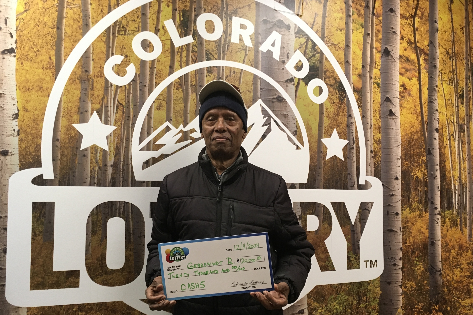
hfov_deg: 60.3
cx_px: 237
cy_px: 178
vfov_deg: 42.2
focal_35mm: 31
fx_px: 407
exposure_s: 1/30
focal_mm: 4.15
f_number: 2.2
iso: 125
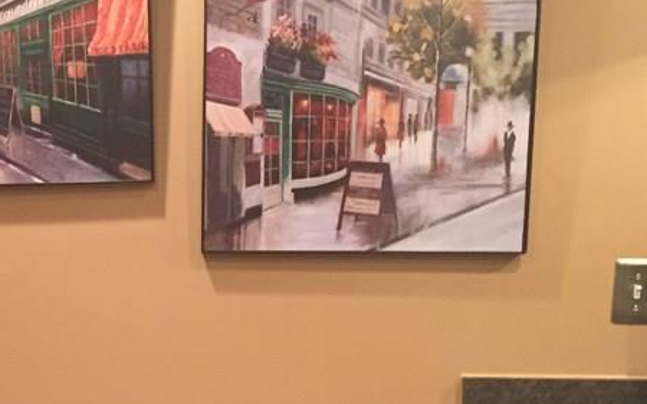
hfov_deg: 27.5
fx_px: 1234
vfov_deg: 18.4
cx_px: -17
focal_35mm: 70
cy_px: 331
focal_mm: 4.15
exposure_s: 1/20
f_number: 2.2
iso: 250
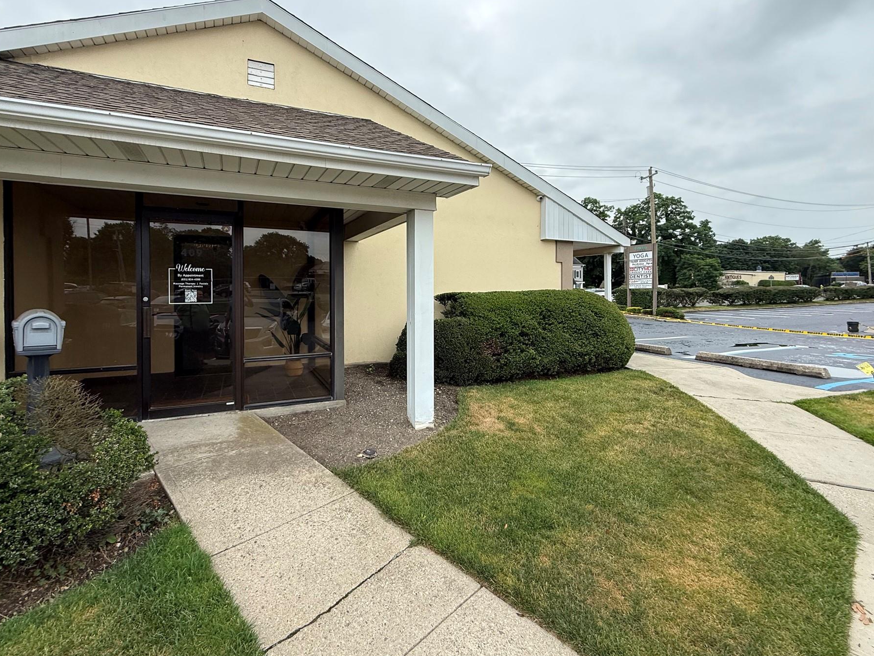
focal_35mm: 16
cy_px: 295
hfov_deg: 94.3
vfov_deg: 77.9
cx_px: 399
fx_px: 404
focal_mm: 2.22
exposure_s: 1/864
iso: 50
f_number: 2.2
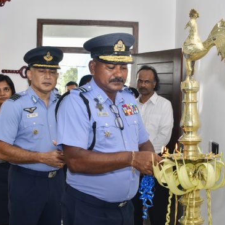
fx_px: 493
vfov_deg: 25.7
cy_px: 117
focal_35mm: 67
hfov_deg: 25.7
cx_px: 123
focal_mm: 32
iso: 1000
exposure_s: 1/250
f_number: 10
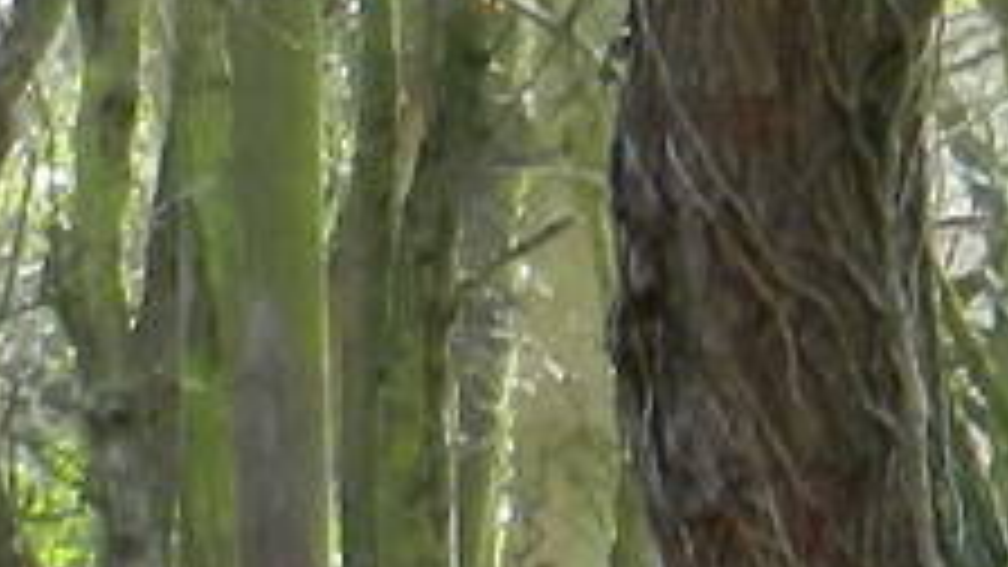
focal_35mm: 655
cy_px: 1670
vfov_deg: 1.8
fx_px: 17507
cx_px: 378
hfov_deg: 3.3
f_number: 4.4
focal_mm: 14.9
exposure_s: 1/40
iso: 160
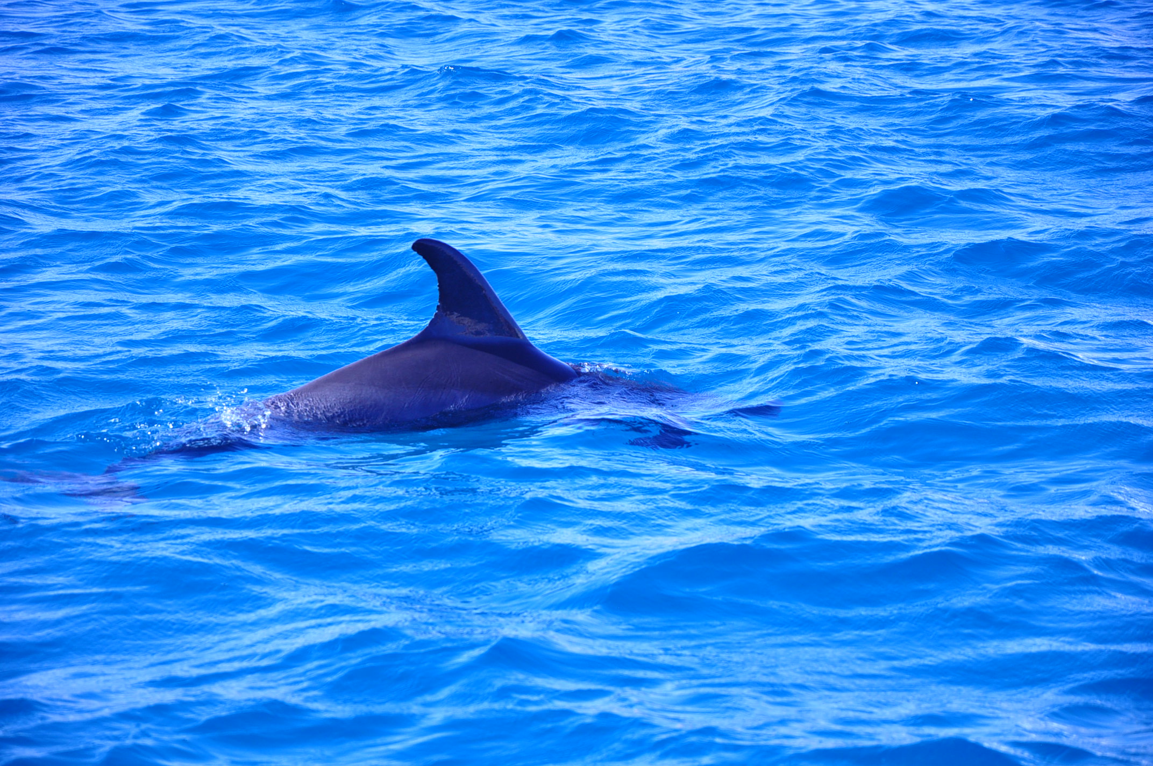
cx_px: 576
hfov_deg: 13.1
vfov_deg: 8.7
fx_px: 5038
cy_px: 383
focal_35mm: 158
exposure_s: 1/500
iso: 400
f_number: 5.6
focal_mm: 105
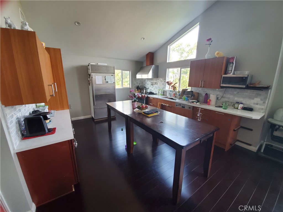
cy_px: 106
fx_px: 106
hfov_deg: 106.2
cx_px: 142
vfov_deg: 89.9
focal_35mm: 13
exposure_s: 1/59
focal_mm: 1.8
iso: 400
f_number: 2.2
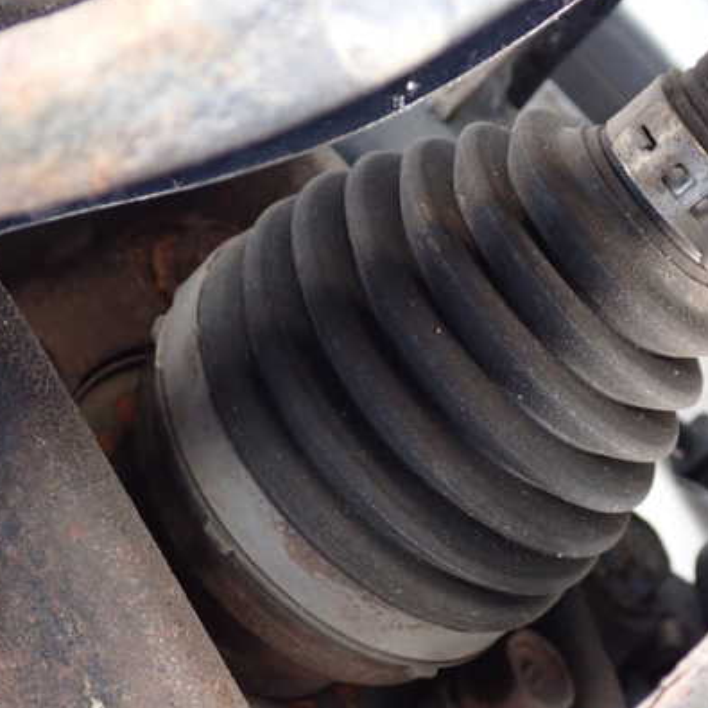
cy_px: 351
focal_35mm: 55
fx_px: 1273
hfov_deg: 30.9
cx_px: 453
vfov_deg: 31.1
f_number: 2.8
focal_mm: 7.31
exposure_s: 1/10
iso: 800
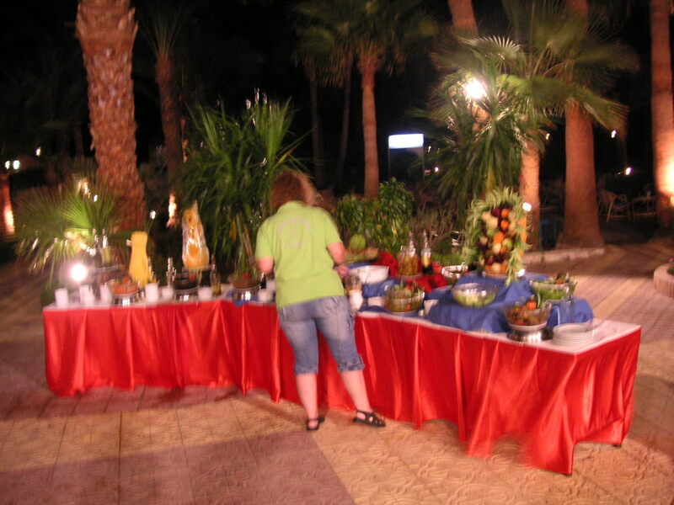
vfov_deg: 38.7
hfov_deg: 50.1
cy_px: 252
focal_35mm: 37
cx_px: 337
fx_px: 720
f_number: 2.8
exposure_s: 1/2
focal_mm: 6.1
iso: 100
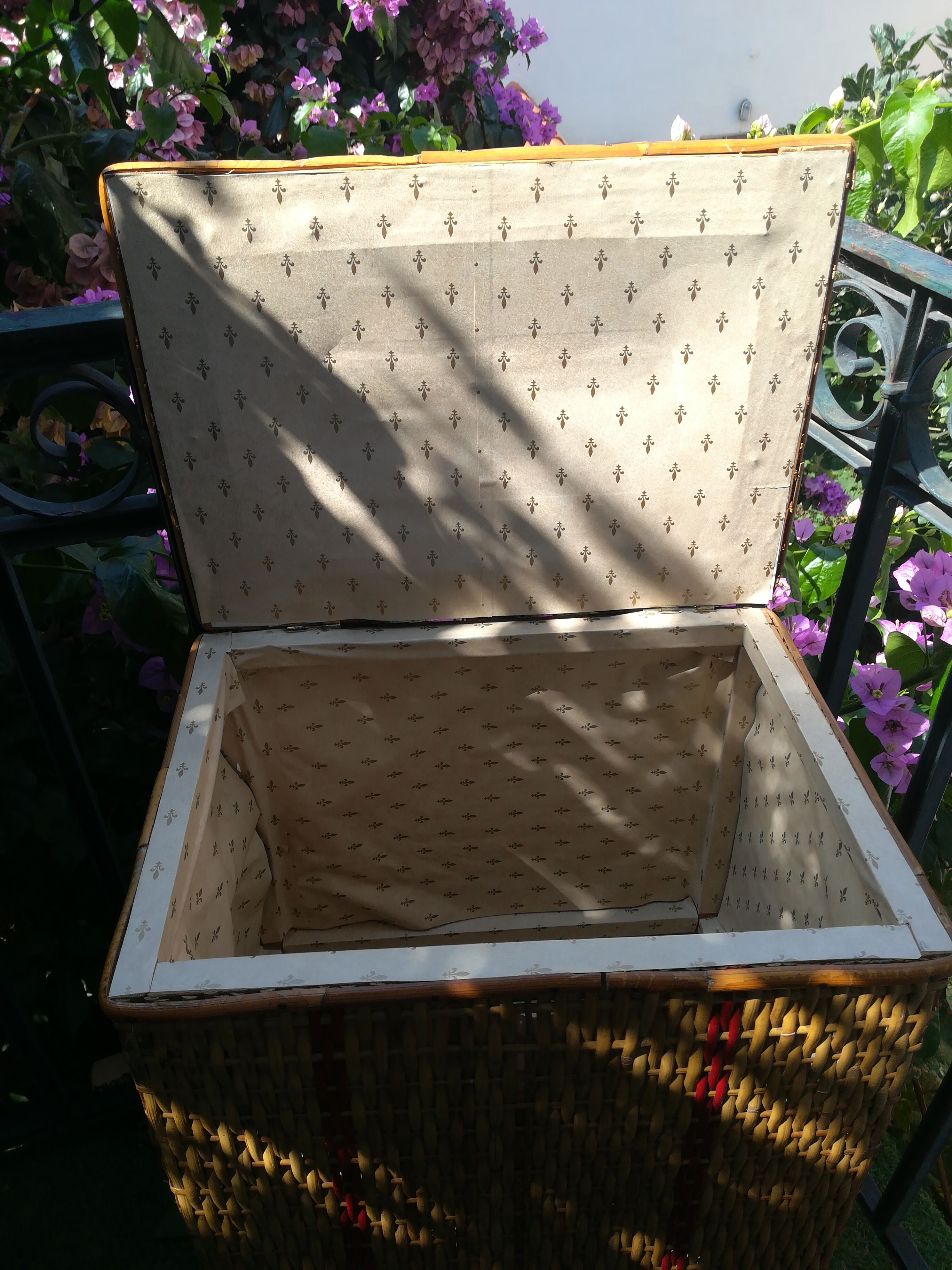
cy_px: 635
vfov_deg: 67.3
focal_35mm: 26
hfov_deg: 53.1
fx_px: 953
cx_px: 476
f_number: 2.2
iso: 50
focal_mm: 3.83
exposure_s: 1/357
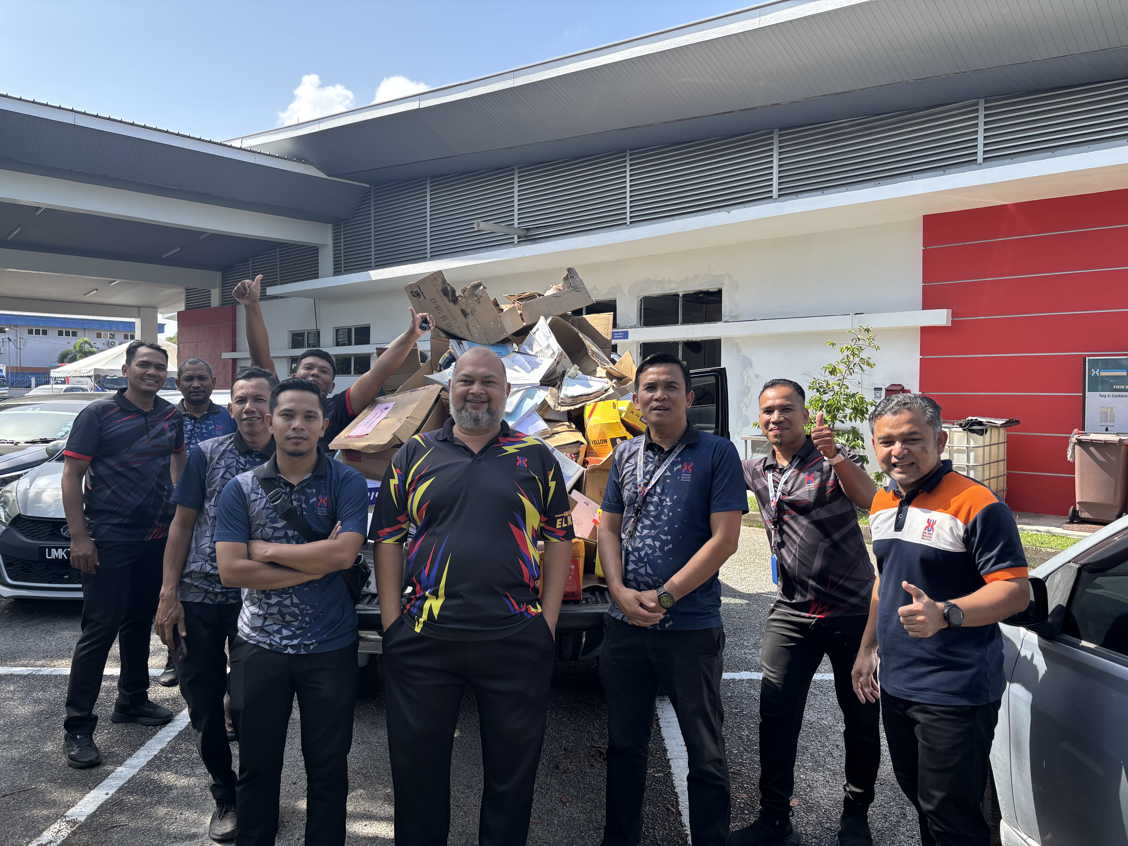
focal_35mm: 26
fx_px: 847
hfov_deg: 67.3
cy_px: 423
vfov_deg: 53.1
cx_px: 564
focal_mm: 5.96
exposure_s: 1/865
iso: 50
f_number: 1.6
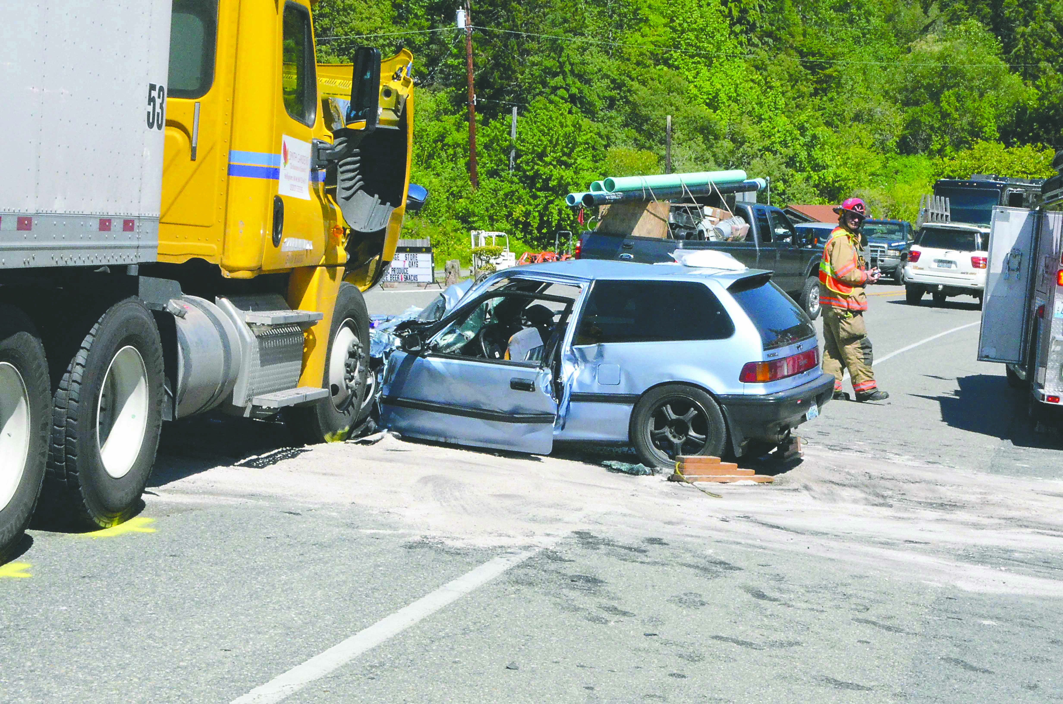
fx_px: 1989
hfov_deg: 29.9
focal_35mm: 68
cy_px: 352
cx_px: 532
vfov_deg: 20.1
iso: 4000
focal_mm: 45
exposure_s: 1/640
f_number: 18
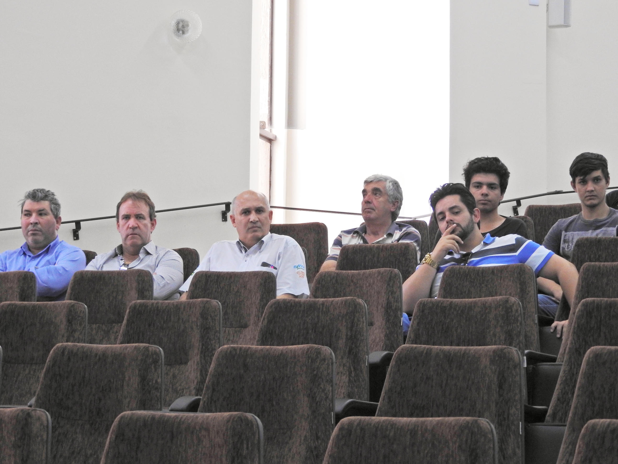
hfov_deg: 18.7
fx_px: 1875
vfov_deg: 14.1
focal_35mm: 105
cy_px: 232
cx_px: 309
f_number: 4.8
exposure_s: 1/25
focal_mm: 18.8
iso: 400
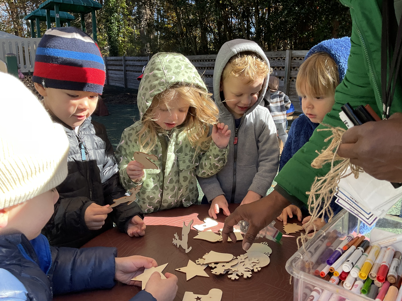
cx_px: 201
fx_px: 337
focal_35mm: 29
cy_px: 150
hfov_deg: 61.7
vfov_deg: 48.2
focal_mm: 3
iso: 16
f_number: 1.8
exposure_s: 1/251
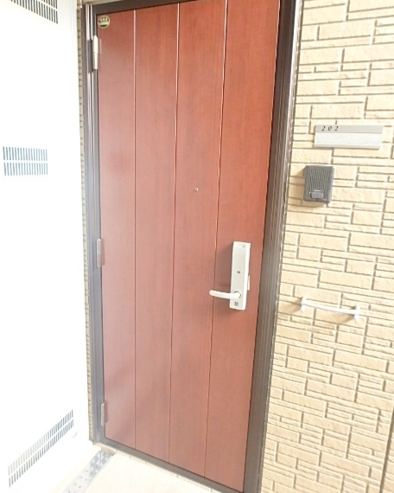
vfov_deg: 72.5
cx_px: 195
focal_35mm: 23
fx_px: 335
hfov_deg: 60.9
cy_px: 229
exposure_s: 1/20
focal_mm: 3.7
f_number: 3.5
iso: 800
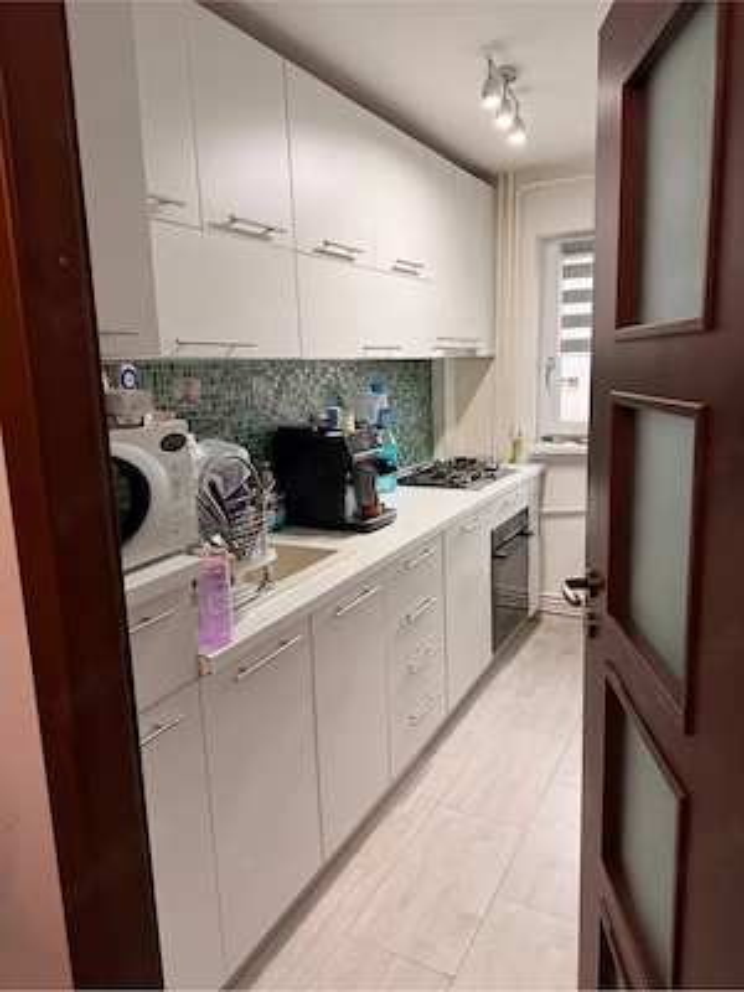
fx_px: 688
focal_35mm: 24
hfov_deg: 56.8
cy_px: 496
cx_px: 372
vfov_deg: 71.6
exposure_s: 1/100
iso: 80
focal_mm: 6.76
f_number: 1.78
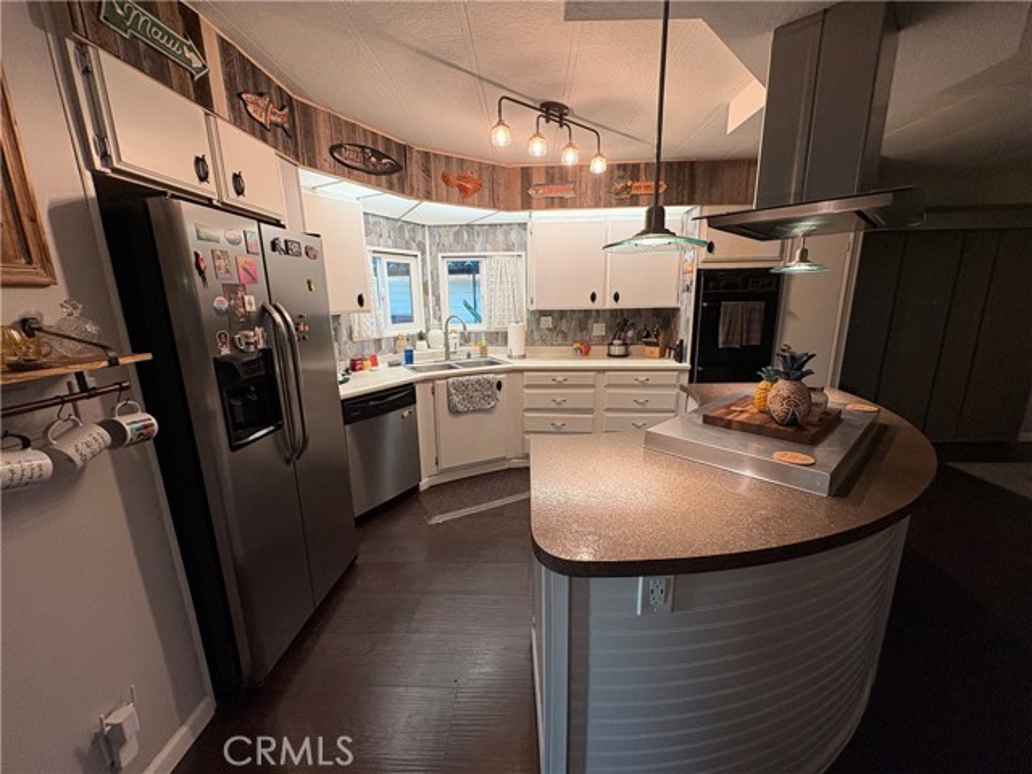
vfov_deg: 85.7
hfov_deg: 102.1
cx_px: 516
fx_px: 417
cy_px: 387
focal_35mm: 14
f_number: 2.2
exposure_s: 1/60
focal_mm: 2.22
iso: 200
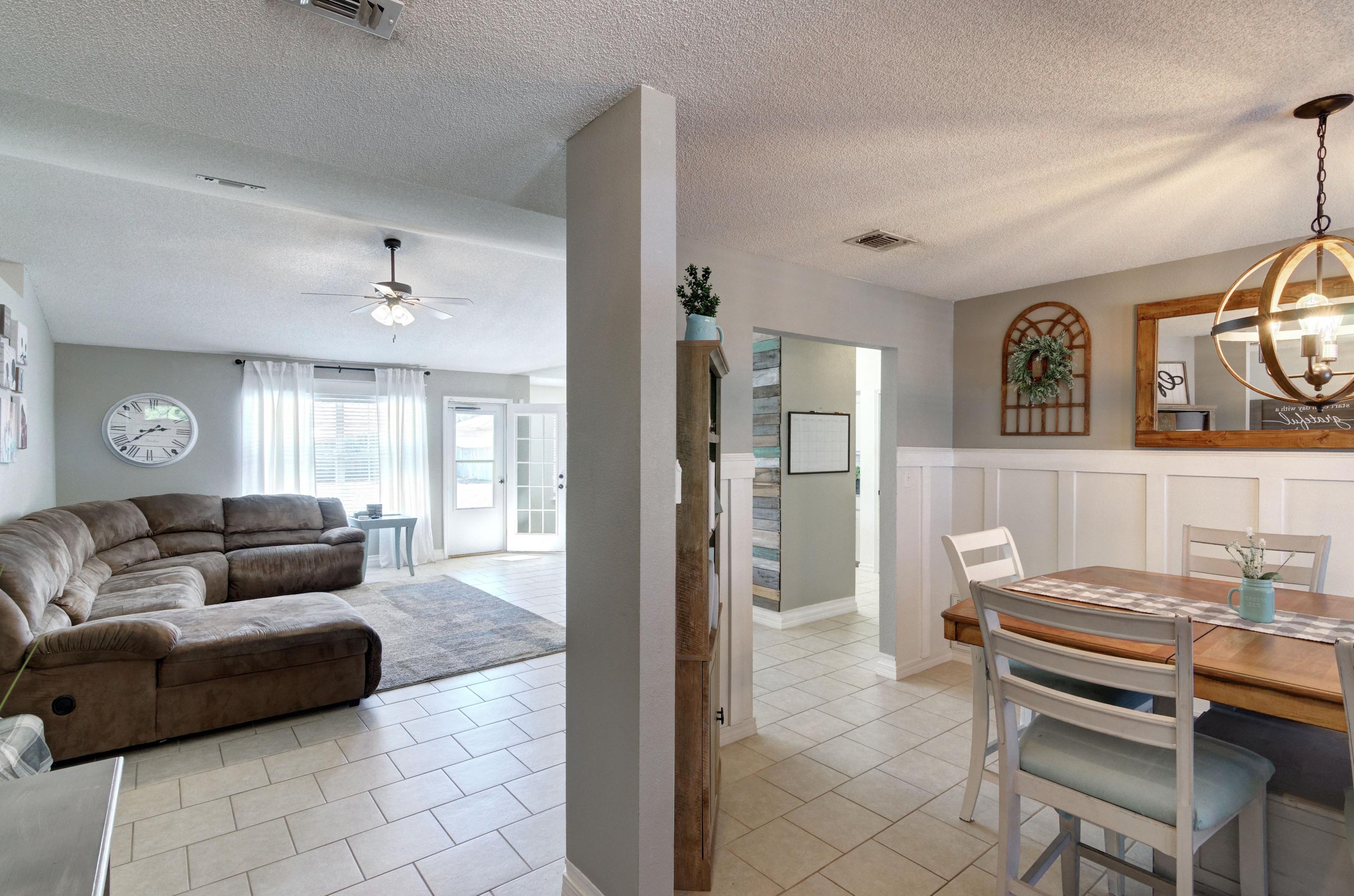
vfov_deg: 71.8
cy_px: 448
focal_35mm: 16
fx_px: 619
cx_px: 677
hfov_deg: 95.1
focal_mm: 11
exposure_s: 1/60
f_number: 9
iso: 400
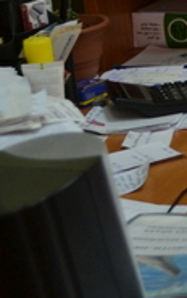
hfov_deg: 6.7
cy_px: 30
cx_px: 482
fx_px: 1505
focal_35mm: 185
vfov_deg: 11.2
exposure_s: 1/60
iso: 500
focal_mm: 28
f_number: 4.5
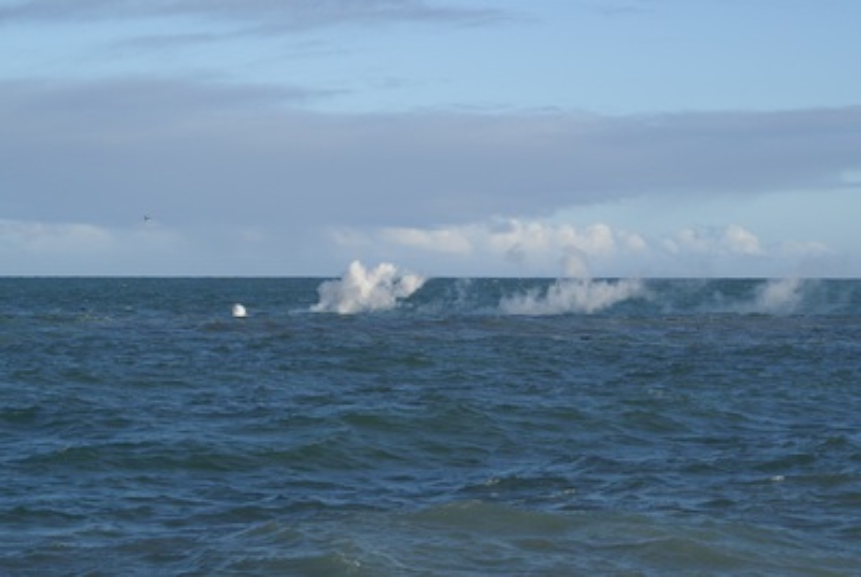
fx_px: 2515
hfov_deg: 19.4
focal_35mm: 105
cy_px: 288
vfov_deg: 13.1
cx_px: 430
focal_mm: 70
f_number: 8
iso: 100
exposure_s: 1/320
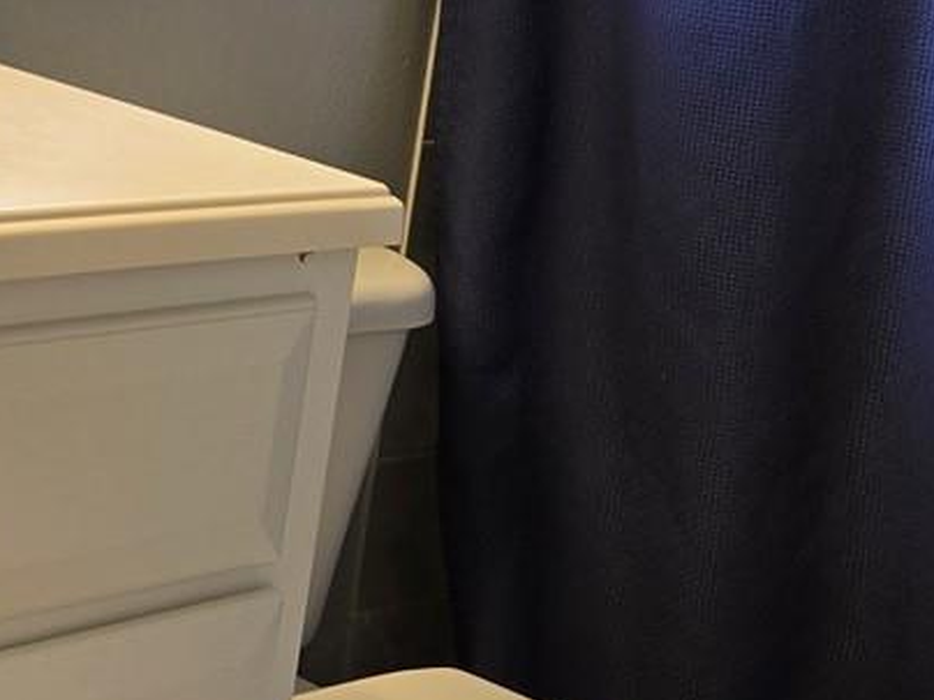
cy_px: 162
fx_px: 2455
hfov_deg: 21.2
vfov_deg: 16.1
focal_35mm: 91
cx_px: 162
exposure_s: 1/120
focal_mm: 5.4
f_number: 1.8
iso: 50
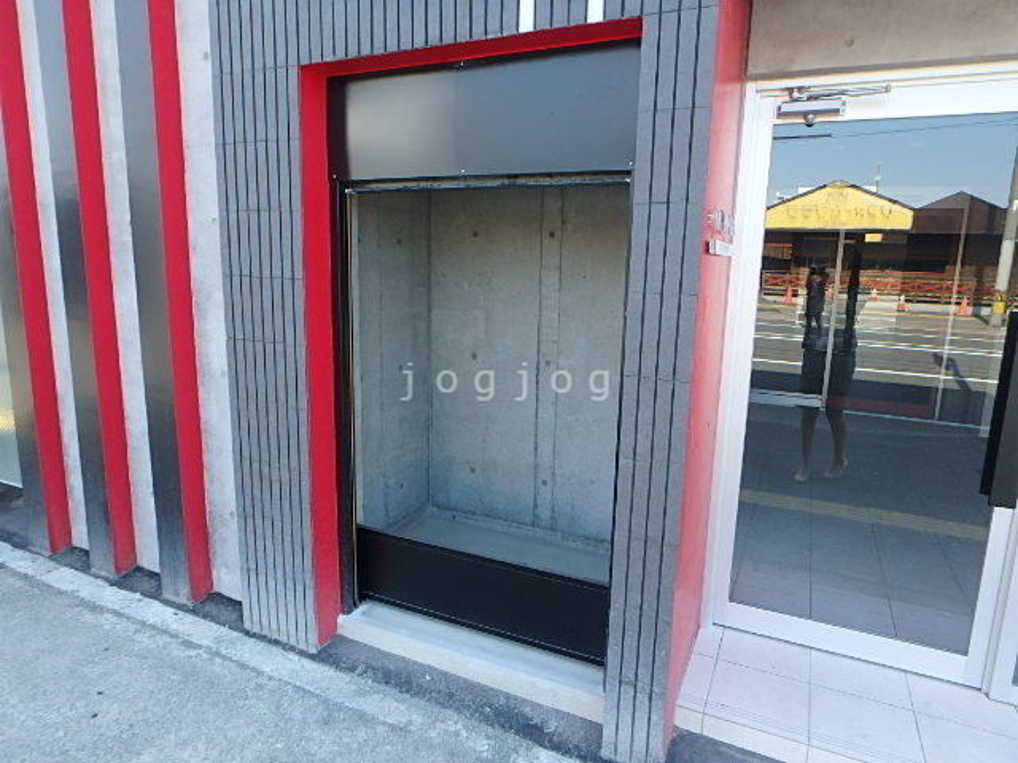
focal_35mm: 21
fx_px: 618
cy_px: 382
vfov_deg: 63.4
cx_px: 509
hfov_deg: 79.0
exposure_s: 1/125
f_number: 3.5
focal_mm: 3.7
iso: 125
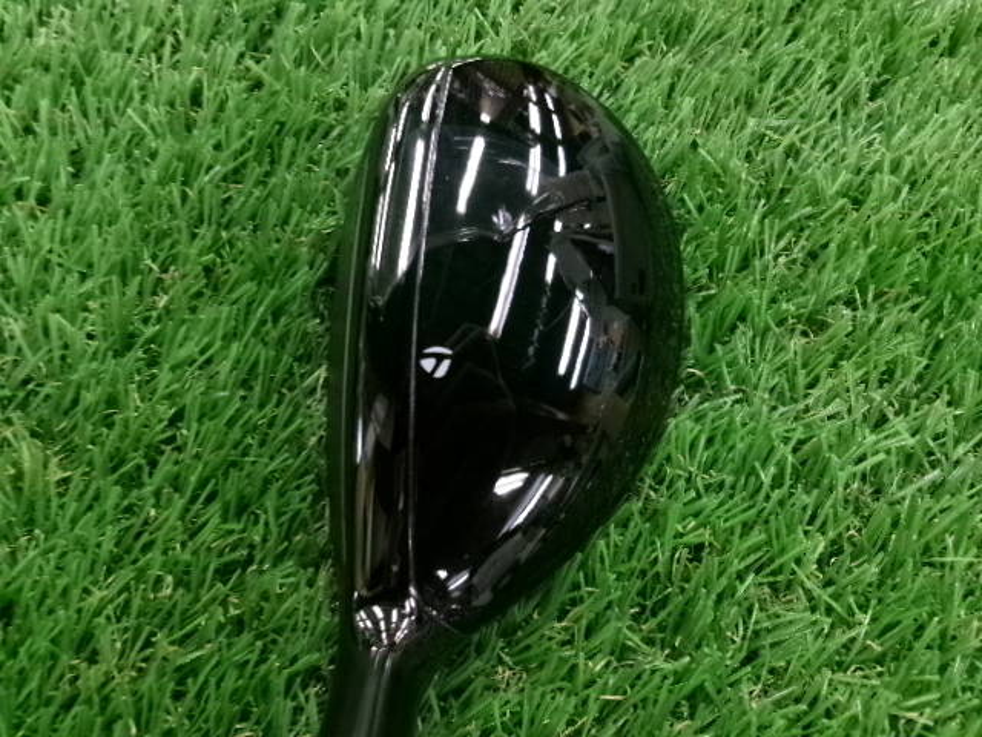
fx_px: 794
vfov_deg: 49.7
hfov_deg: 63.4
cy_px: 368
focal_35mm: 28
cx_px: 491
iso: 800
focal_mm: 5.1
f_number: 3.9
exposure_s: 1/34
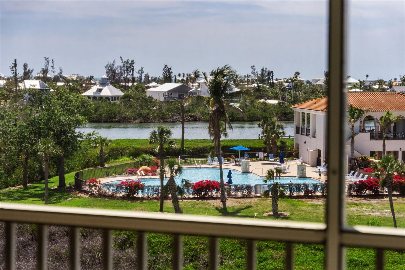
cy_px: 135
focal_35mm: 70
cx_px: 202
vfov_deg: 19.5
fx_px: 788
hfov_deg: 28.8
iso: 1250
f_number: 4
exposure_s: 1/8000
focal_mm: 70
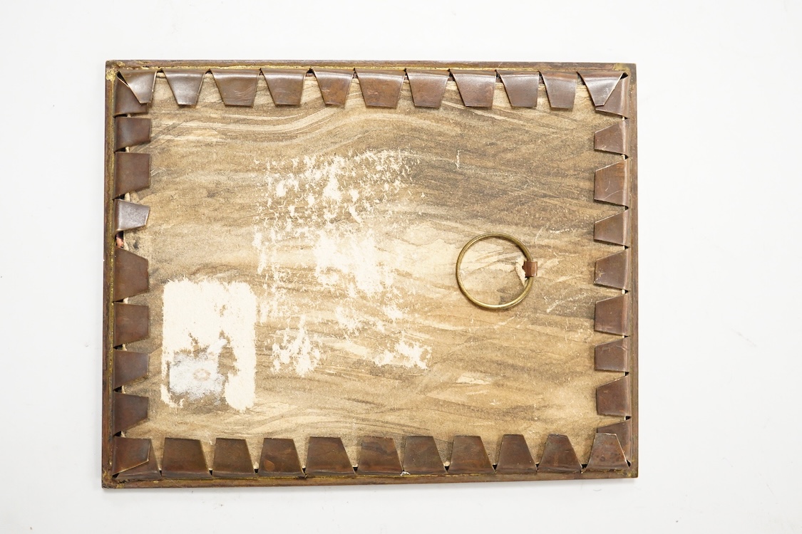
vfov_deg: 29.9
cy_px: 267
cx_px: 401
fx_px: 1002
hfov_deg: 43.6
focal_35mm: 45
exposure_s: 1/160
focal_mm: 30
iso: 2500
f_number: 3.5
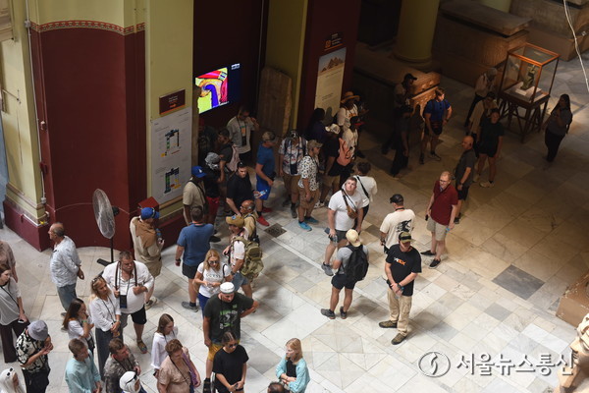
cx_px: 294
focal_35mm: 50
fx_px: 818
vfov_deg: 27.0
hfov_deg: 39.6
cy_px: 196
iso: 1250
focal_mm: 50
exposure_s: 1/125
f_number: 5.6
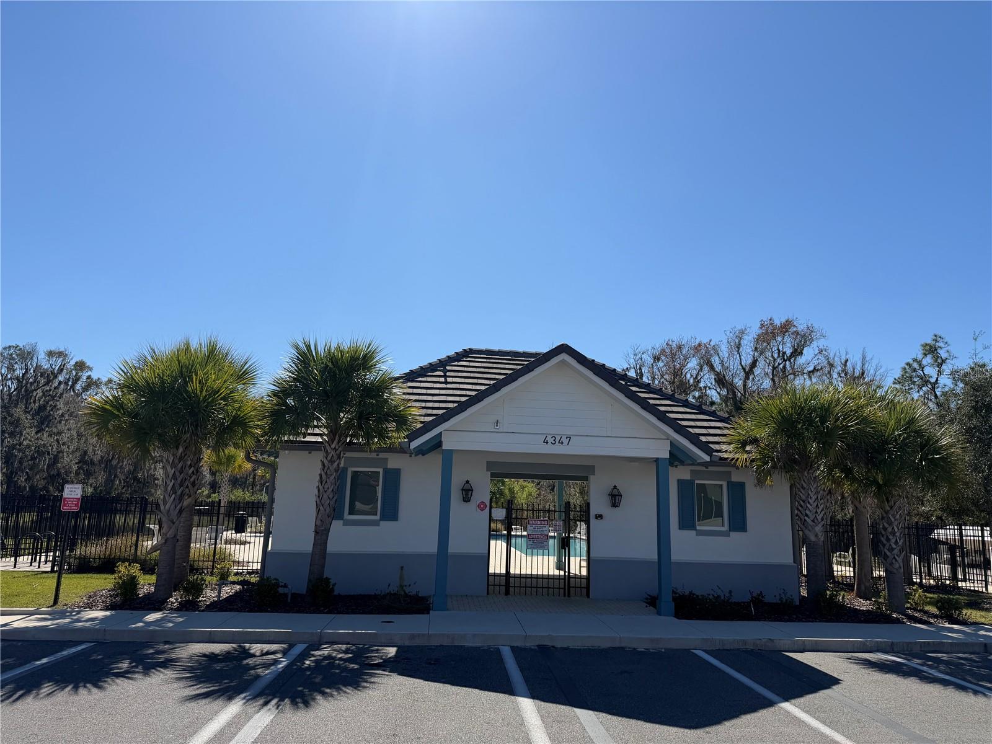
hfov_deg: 71.6
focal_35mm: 24
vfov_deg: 56.8
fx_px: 688
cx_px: 496
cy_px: 372
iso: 80
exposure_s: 1/8130
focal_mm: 6.76
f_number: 1.78
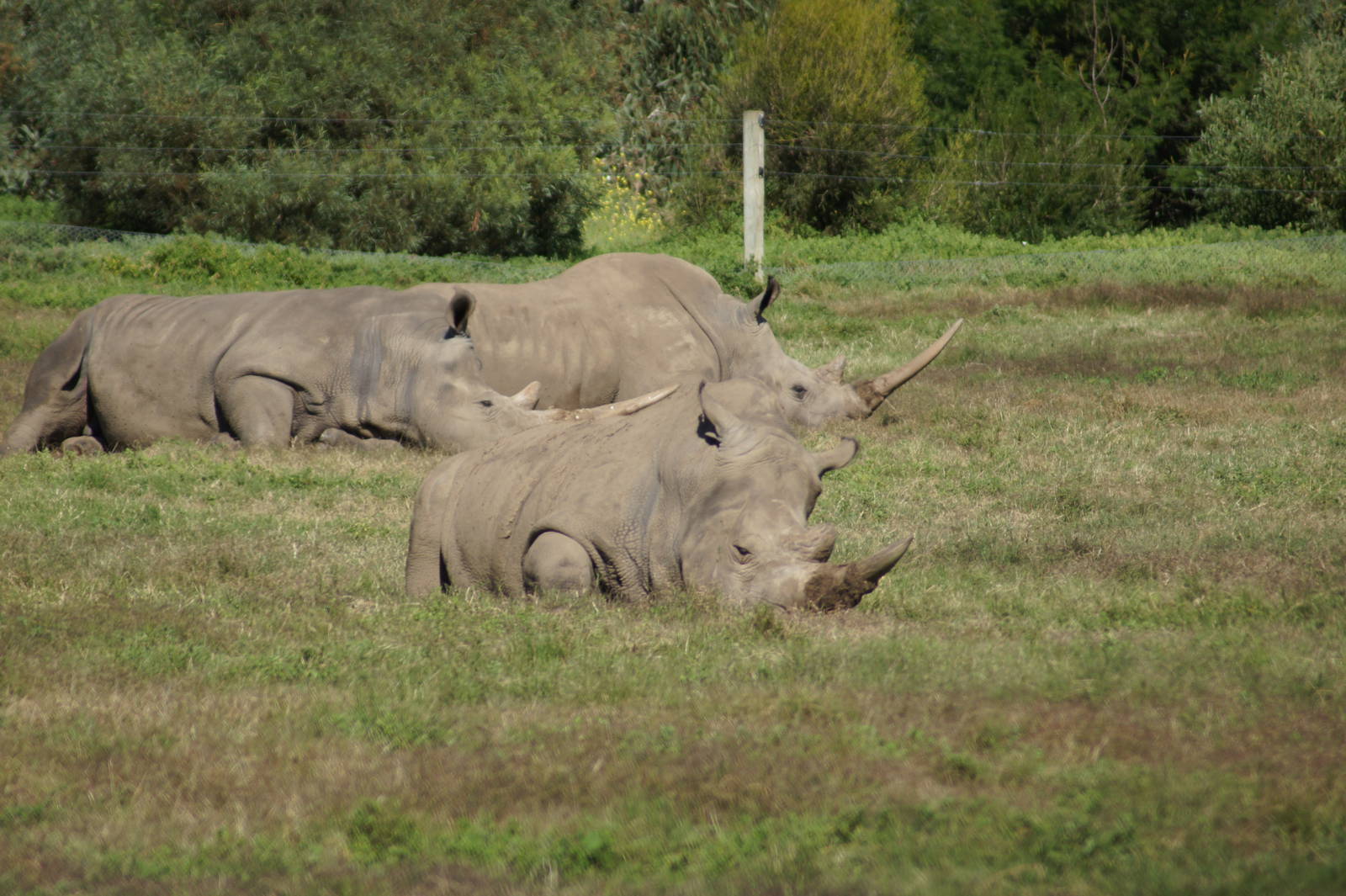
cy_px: 448
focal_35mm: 450
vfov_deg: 3.1
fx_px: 16816
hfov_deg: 4.6
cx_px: 673
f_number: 5.6
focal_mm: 300
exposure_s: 1/500
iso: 100
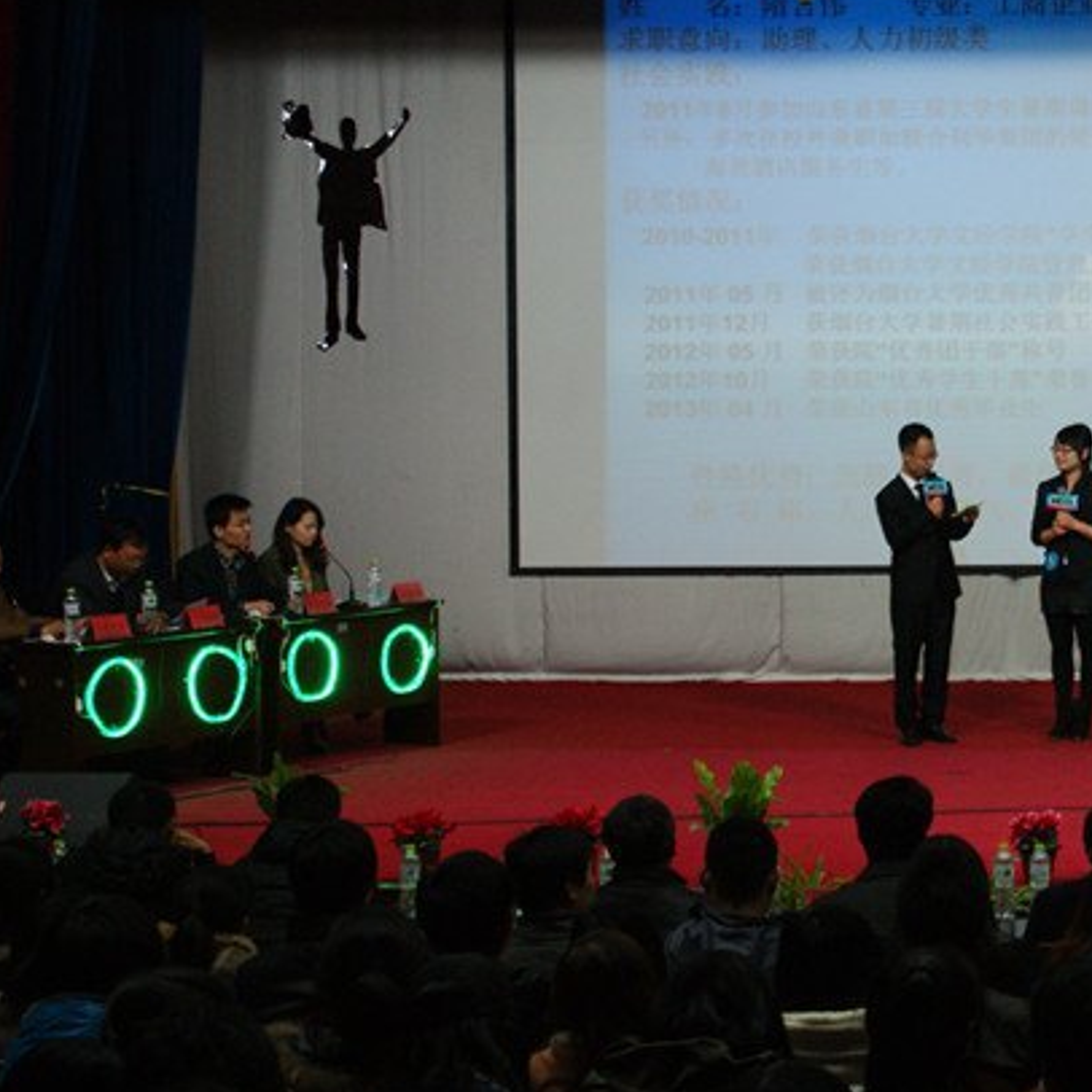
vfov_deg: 19.7
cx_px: 1009
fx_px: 3135
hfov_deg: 19.4
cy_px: 420
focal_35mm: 88
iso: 400
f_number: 4.5
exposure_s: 1/30
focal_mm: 35
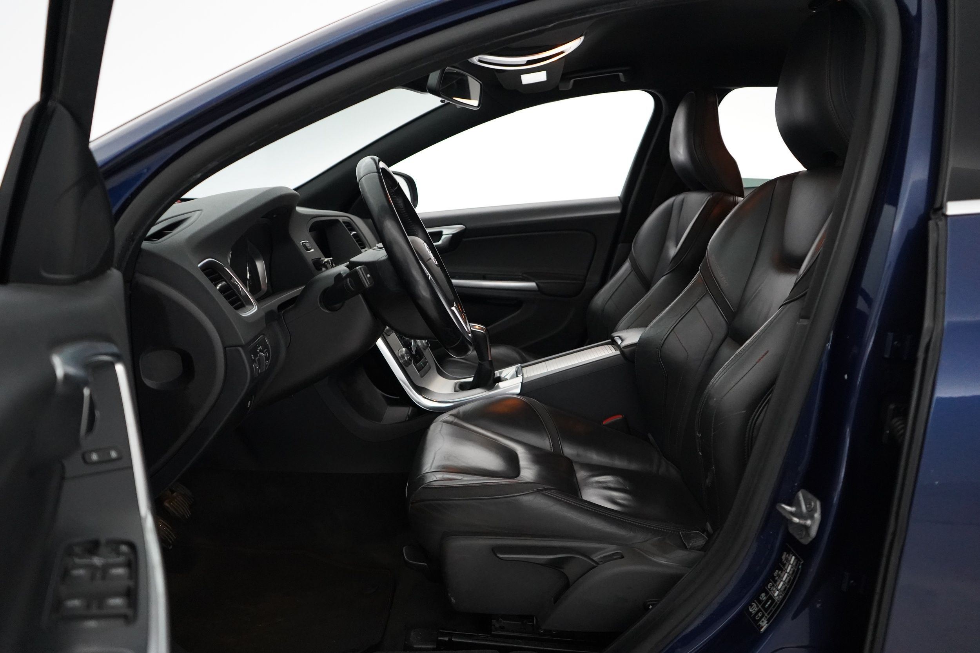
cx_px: 490
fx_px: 762
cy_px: 326
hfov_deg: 65.5
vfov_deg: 46.4
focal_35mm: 28
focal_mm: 28
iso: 8000
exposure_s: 1/160
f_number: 3.5
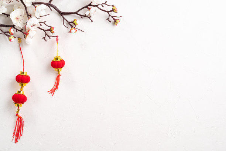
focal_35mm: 60
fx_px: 377
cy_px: 76
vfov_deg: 22.6
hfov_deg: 33.4
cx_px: 113
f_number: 13
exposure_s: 1/160
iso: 100
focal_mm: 60
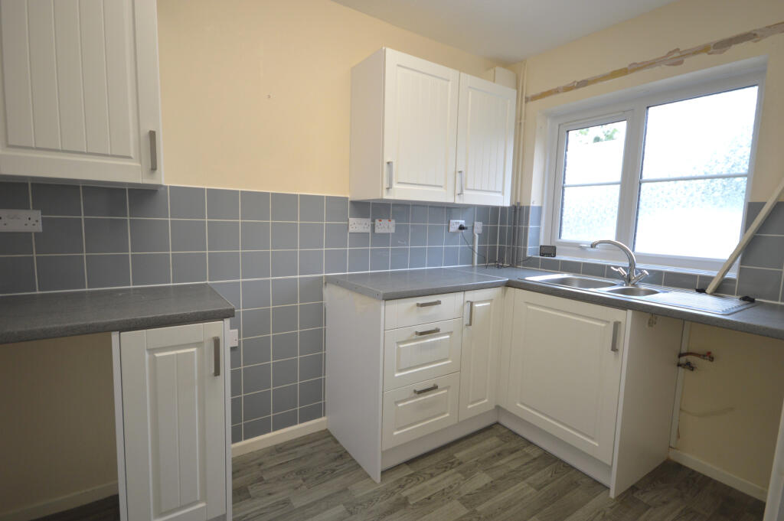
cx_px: 392
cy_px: 260
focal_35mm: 17
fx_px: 375
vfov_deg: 69.6
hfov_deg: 92.5
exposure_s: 1/100
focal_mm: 11.5
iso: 400
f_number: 5
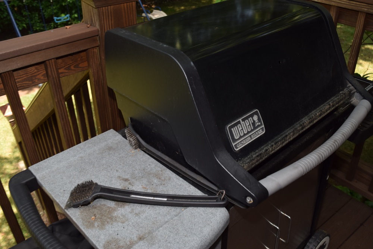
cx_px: 186
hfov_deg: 61.9
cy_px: 124
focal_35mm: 30
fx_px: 311
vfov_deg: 43.6
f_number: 5.6
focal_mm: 20
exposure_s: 1/100
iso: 100
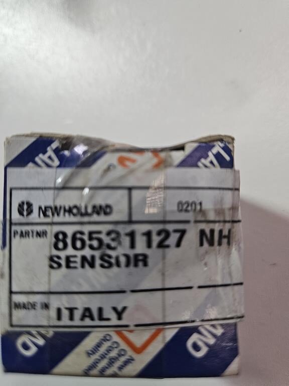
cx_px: 144
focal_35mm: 23
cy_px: 193
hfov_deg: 58.9
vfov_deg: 73.9
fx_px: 256
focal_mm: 5.4
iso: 400
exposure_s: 1/100
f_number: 1.8
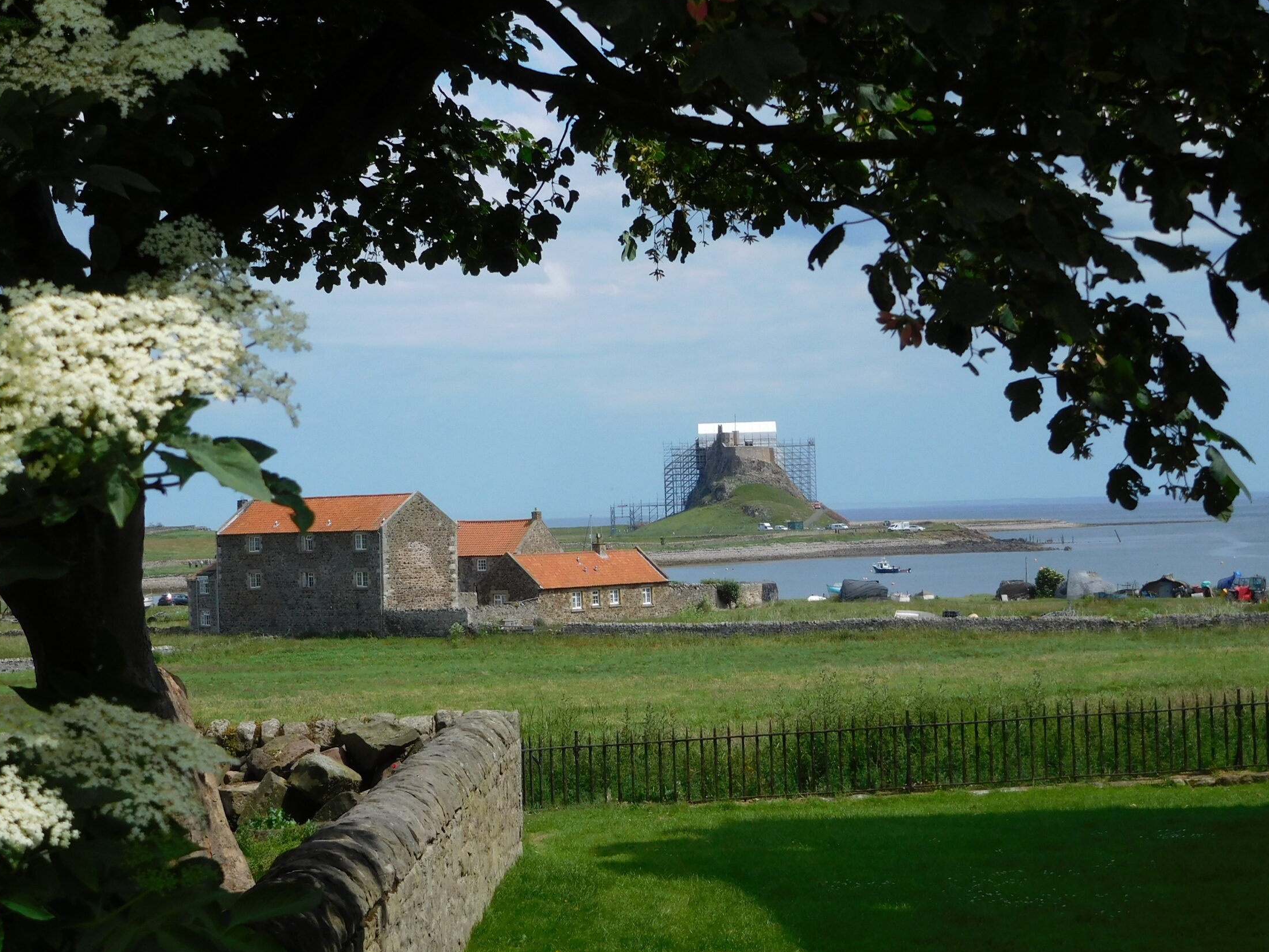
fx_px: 2969
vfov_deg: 18.2
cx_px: 616
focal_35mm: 81
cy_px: 462
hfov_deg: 24.1
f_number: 4.5
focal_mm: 12.5
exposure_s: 1/1250
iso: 125
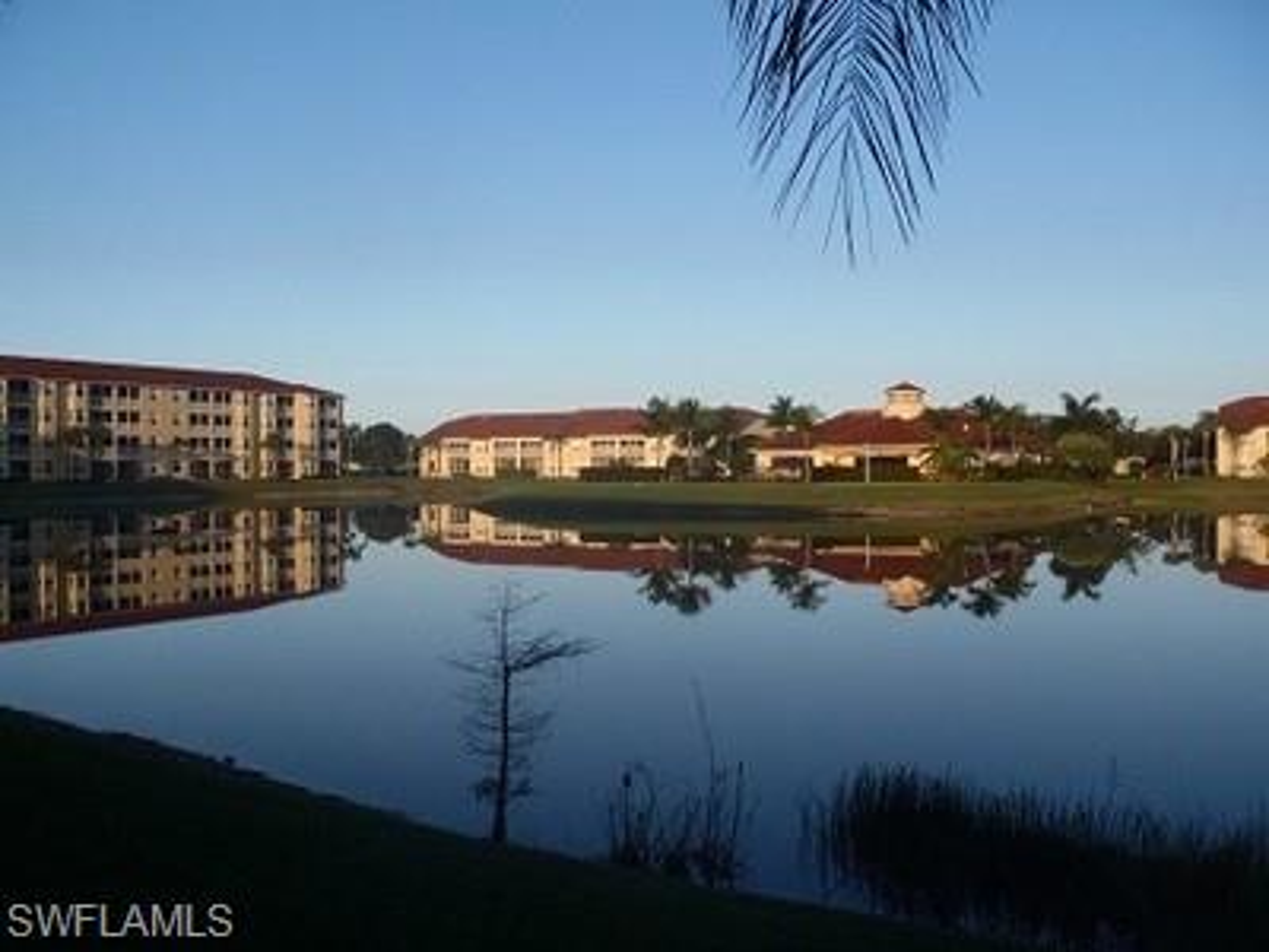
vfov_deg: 37.7
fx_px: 1393
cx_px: 634
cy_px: 476
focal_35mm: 38
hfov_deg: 49.0
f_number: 13
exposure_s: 1/80
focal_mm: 6.83
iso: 125
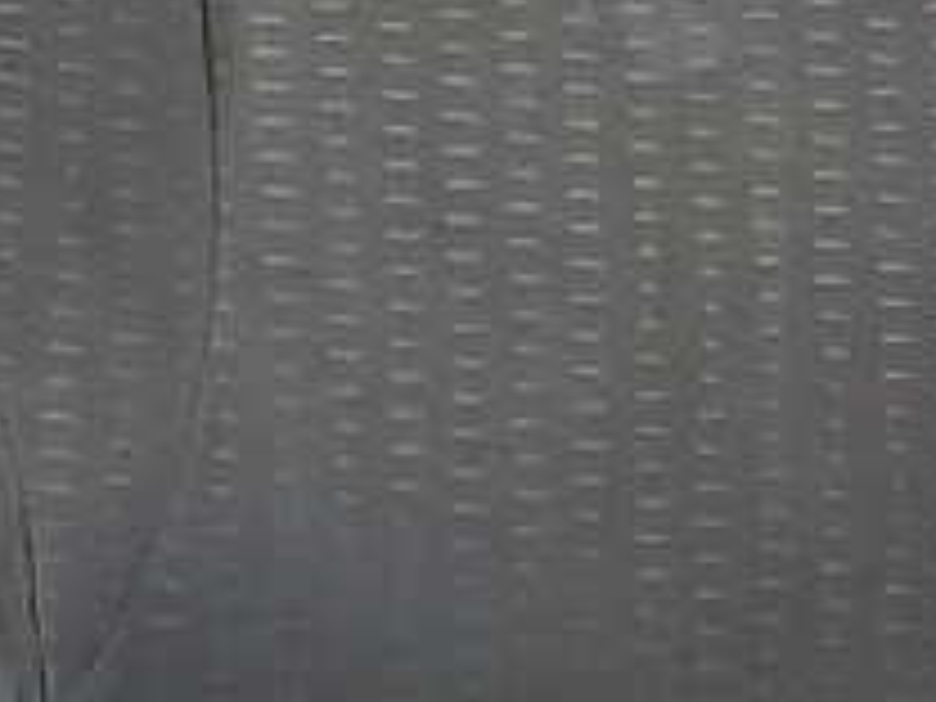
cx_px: -878
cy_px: -1094
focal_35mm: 200
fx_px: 5408
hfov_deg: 9.3
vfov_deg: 6.9
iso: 57
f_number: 1.5
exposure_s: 1/120
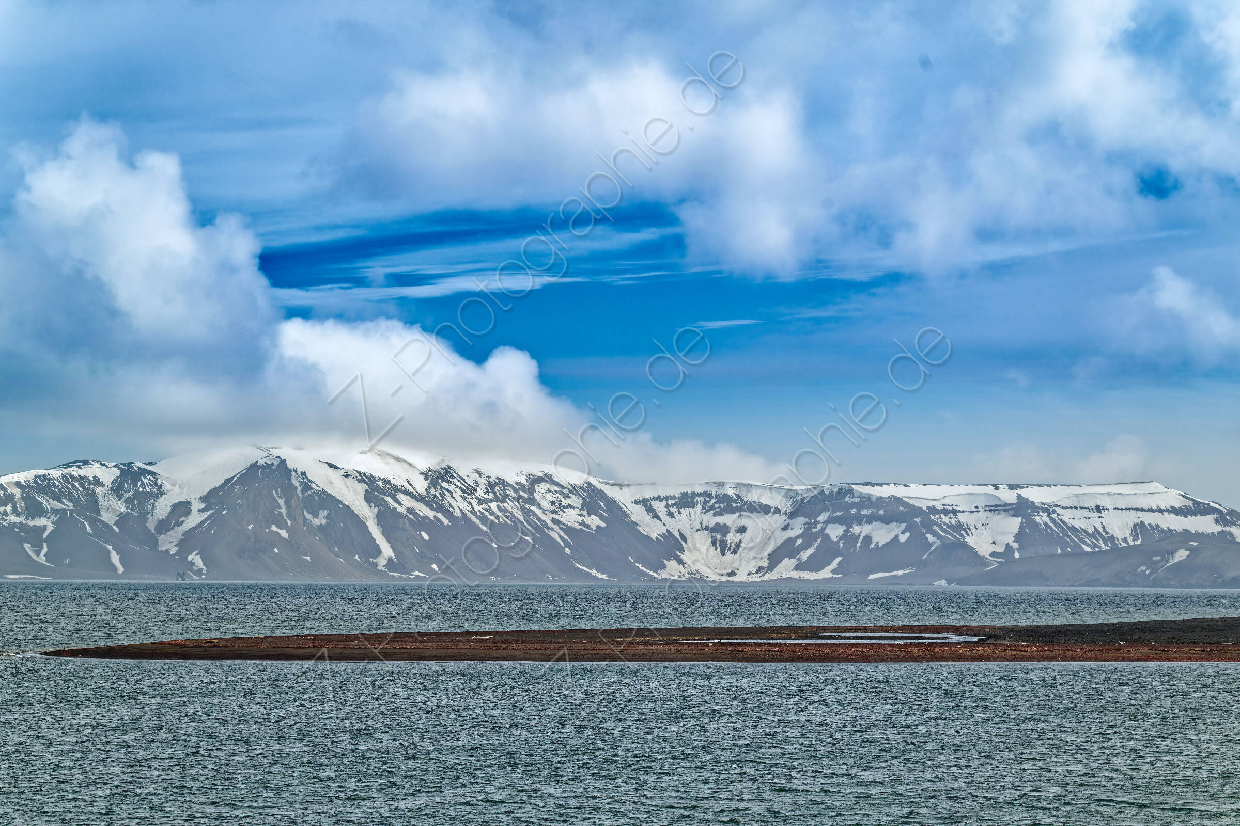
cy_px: 413
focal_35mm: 100
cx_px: 620
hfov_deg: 20.4
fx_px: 3444
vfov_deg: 13.7
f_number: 8
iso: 72
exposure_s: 1/500
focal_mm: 100
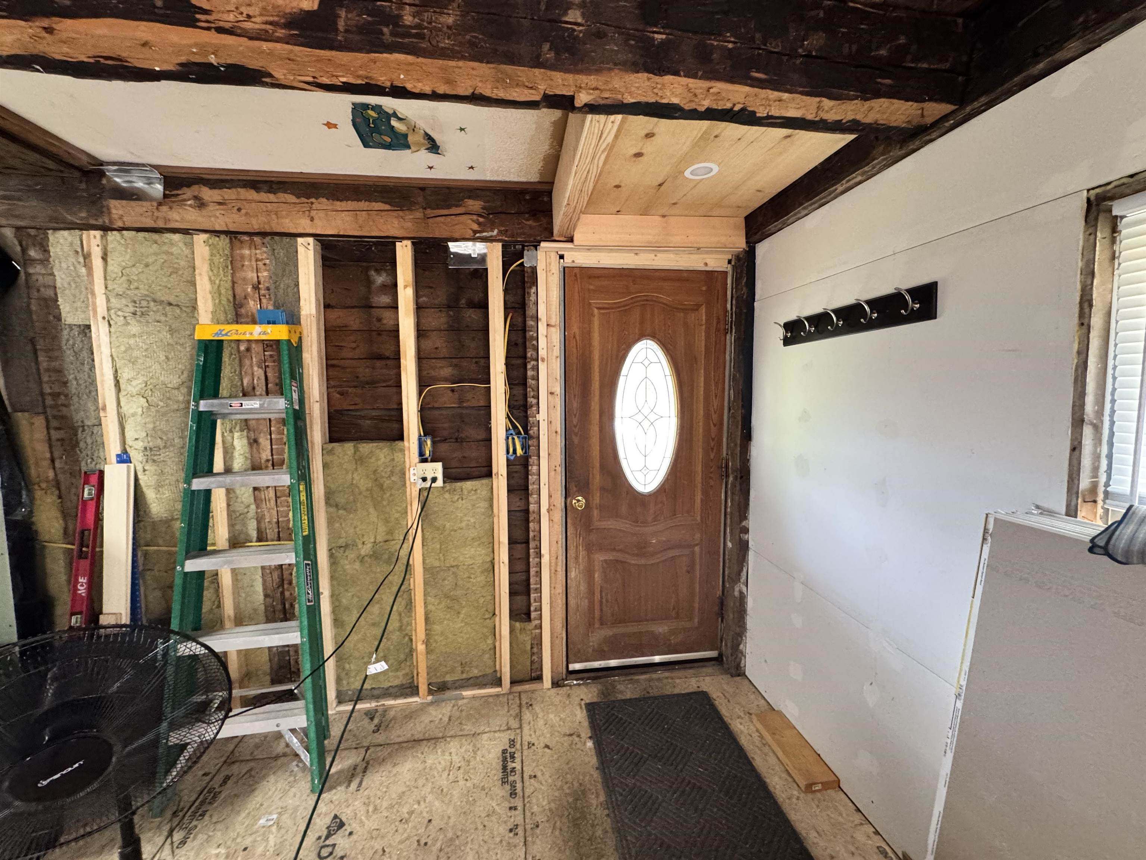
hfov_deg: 102.1
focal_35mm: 14
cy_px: 430
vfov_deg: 85.7
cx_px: 573
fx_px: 463
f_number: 2.2
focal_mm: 2.22
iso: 640
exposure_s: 1/60
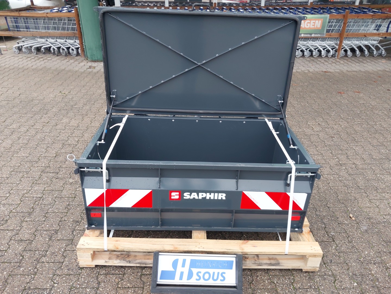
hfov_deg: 65.3
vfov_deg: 51.4
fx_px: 305
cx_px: 196
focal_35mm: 27
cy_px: 147
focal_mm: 4
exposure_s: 1/50
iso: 50
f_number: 1.8
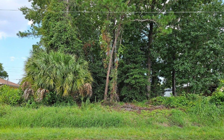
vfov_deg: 48.9
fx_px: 153
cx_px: 111
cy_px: 84
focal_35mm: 25
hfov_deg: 72.6
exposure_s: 1/191
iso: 10
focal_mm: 6.3
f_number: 1.7
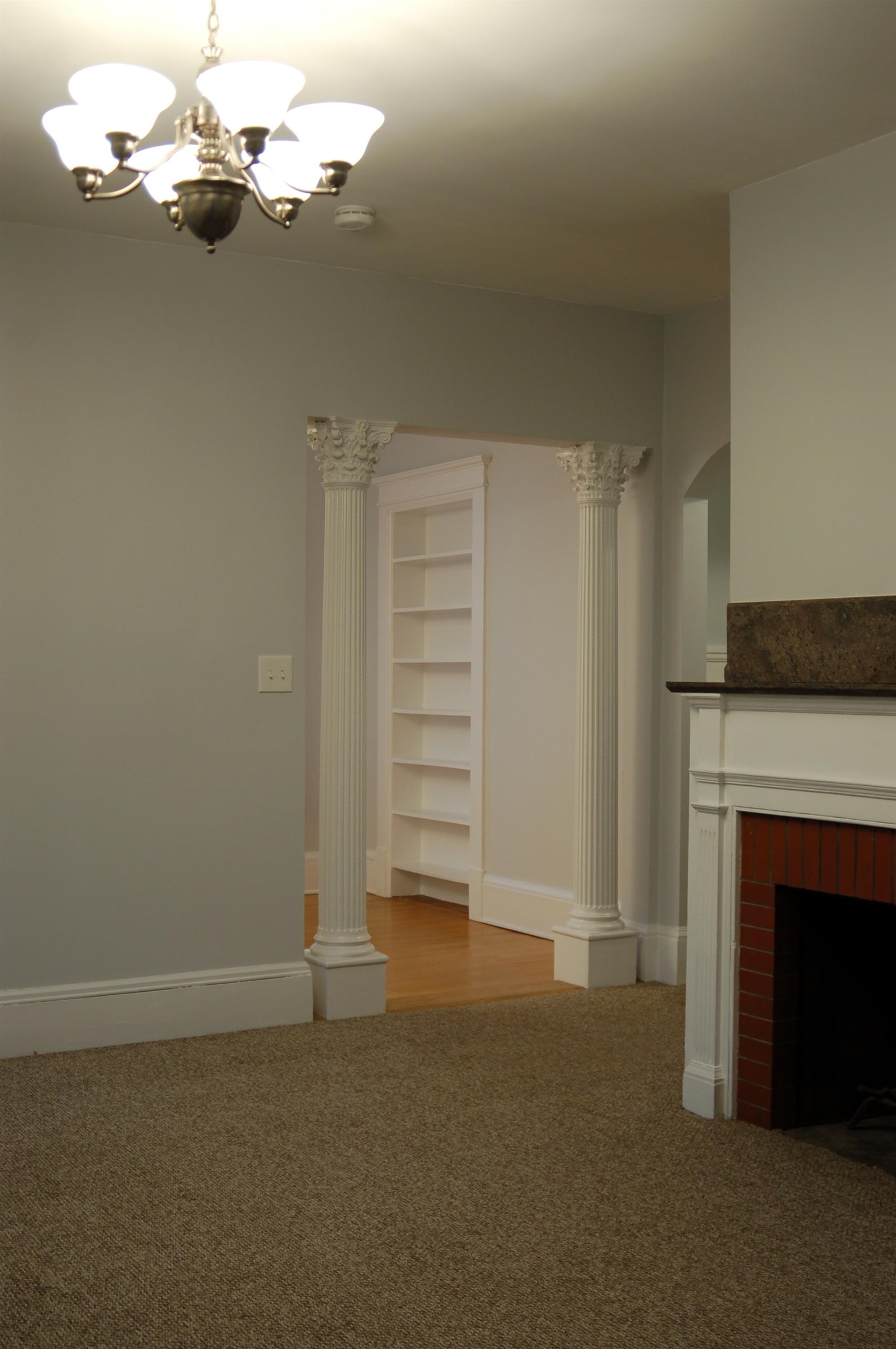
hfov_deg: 31.8
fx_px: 1571
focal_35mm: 42
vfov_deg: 46.4
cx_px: 448
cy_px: 674
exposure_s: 1/30
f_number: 3.3
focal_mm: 28
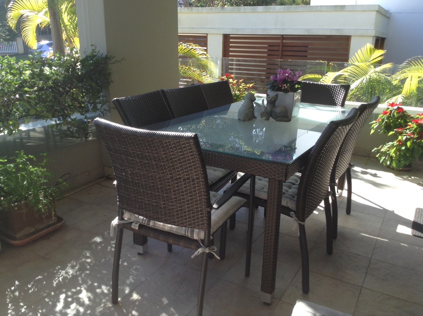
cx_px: 212
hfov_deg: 55.4
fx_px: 403
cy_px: 158
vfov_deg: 42.8
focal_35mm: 33
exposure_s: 1/149
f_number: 2.4
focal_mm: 3.3
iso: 25
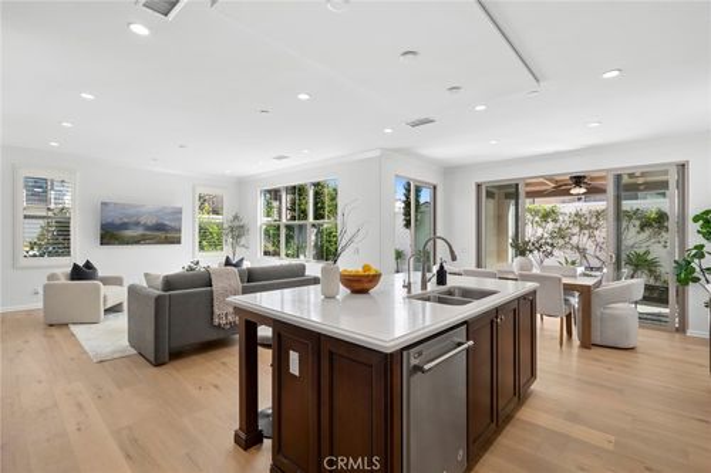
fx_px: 316
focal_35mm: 16
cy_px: 236
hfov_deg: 96.8
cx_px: 356
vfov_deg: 73.7
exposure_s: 1/30
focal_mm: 16
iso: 200
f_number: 9
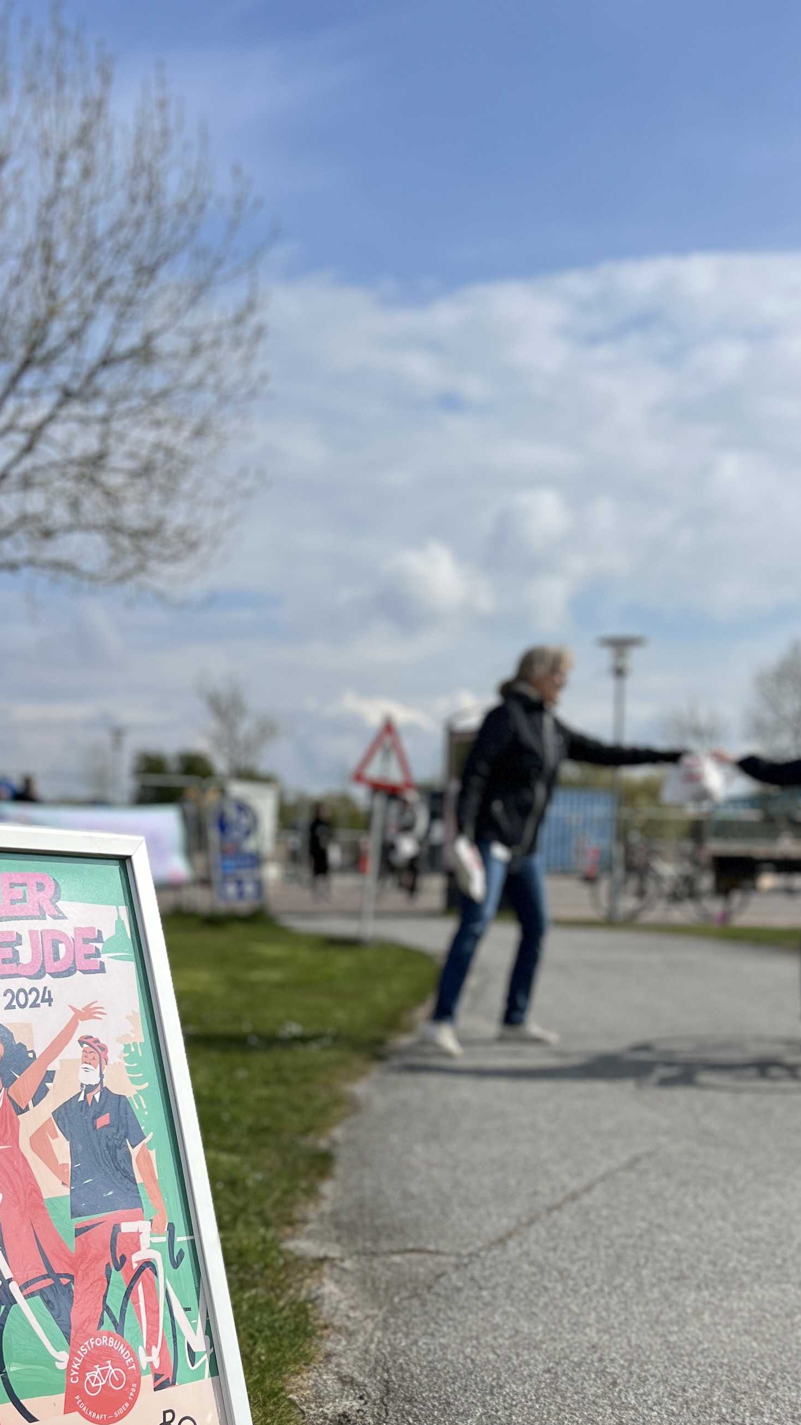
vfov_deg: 45.0
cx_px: 371
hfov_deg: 27.1
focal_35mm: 44
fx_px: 1662
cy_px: 1053
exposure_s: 1/9434
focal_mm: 5.7
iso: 50
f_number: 1.5
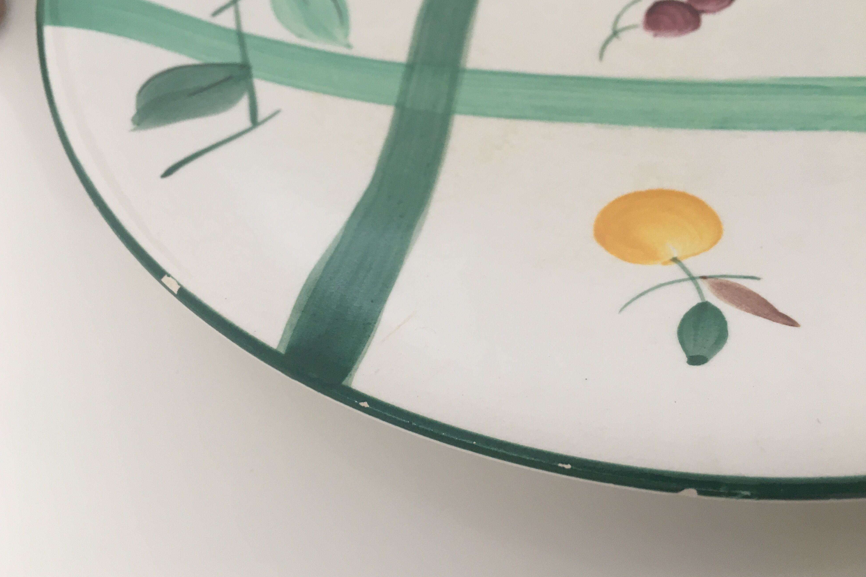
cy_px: 270
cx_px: 422
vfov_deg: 42.3
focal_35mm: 31
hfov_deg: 60.3
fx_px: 746
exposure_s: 1/33
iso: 100
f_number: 2.2
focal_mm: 4.15
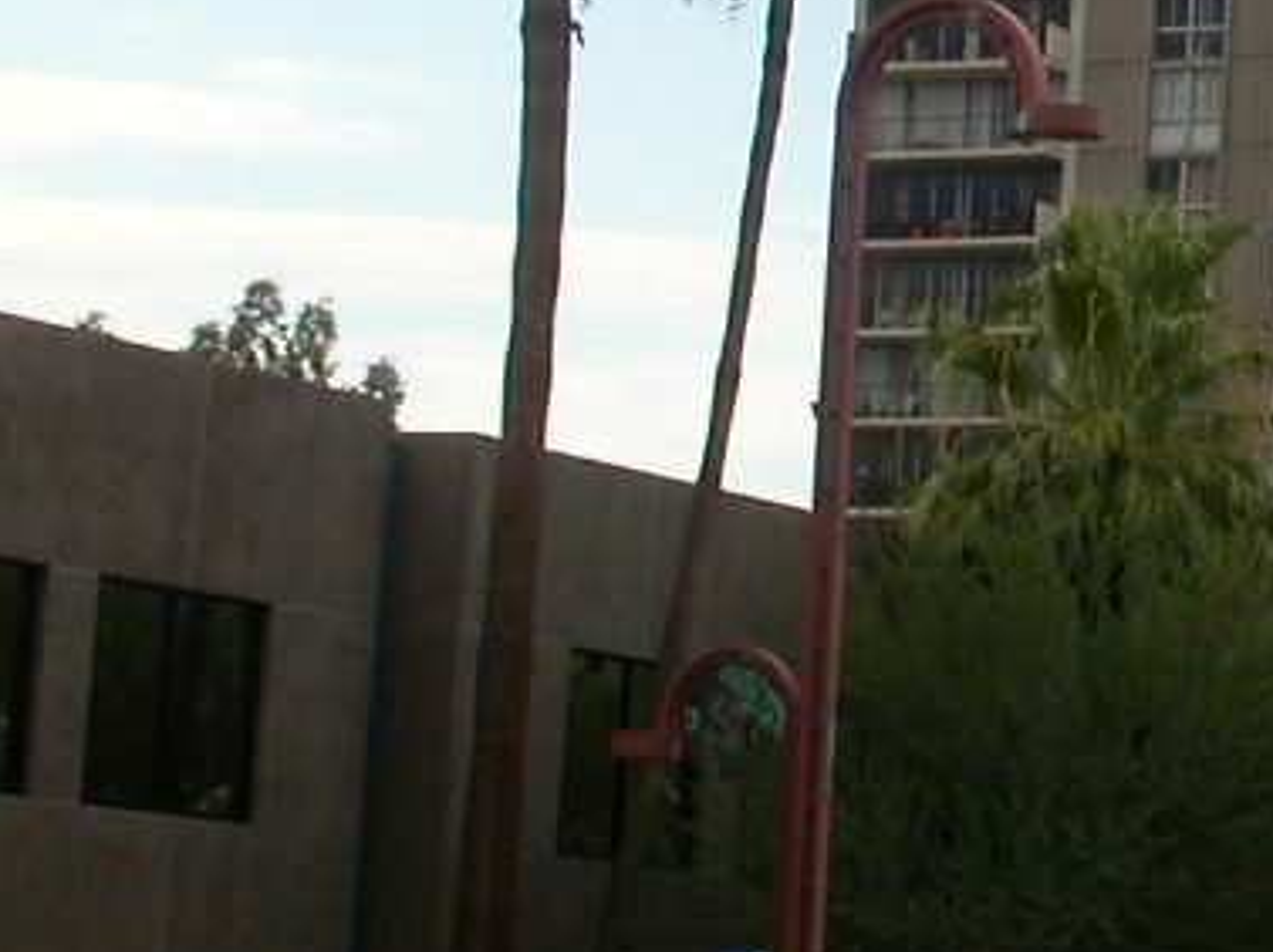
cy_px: 81
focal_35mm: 174
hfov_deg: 11.1
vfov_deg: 8.5
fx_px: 6393
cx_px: 1665
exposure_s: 1/604
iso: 100
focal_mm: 9.7
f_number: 3.5
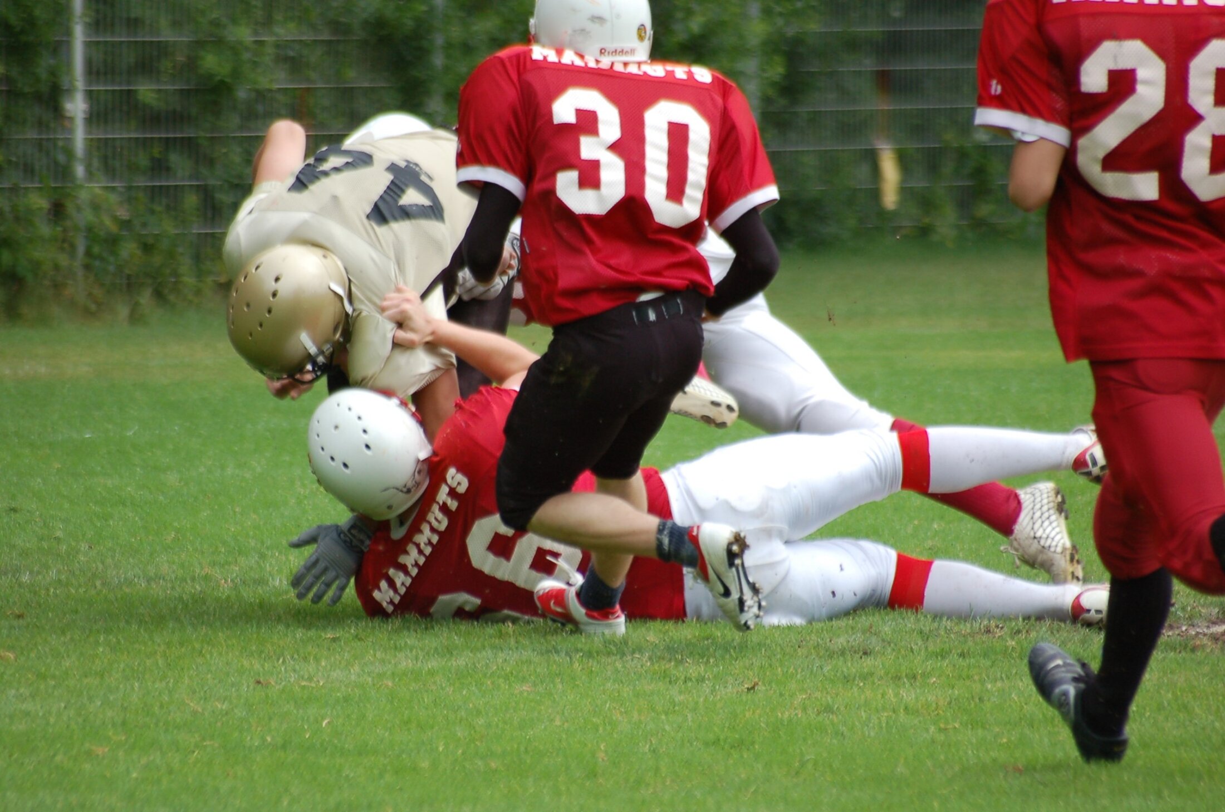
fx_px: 15284
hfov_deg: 4.6
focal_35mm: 450
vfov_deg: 3.0
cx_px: 612
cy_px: 406
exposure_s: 1/800
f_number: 5.6
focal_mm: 300
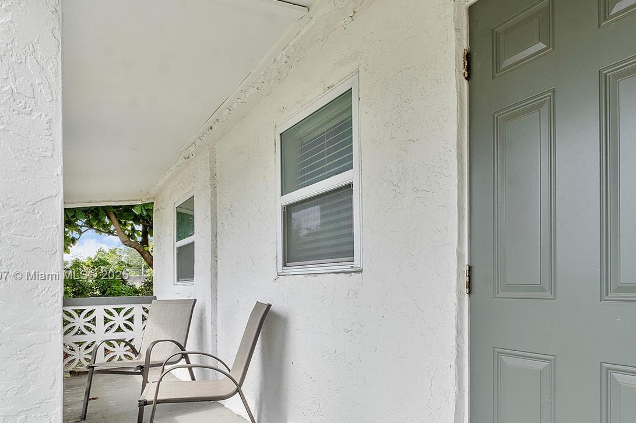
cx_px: 409
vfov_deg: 56.1
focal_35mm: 22
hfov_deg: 76.8
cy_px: 276
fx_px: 388
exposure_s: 1/80
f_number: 11
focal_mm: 10
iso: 100
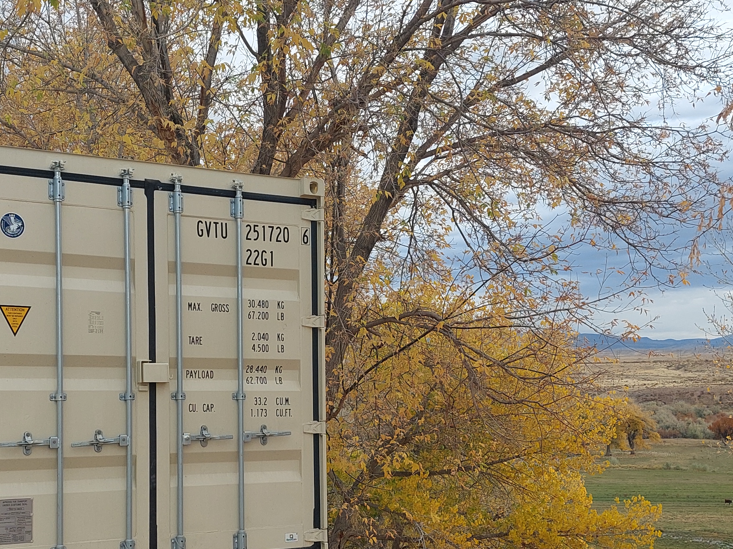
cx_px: 243
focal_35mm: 50
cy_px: 369
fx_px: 1059
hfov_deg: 37.8
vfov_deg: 28.9
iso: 40
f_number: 1.8
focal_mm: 5.23
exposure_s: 1/475
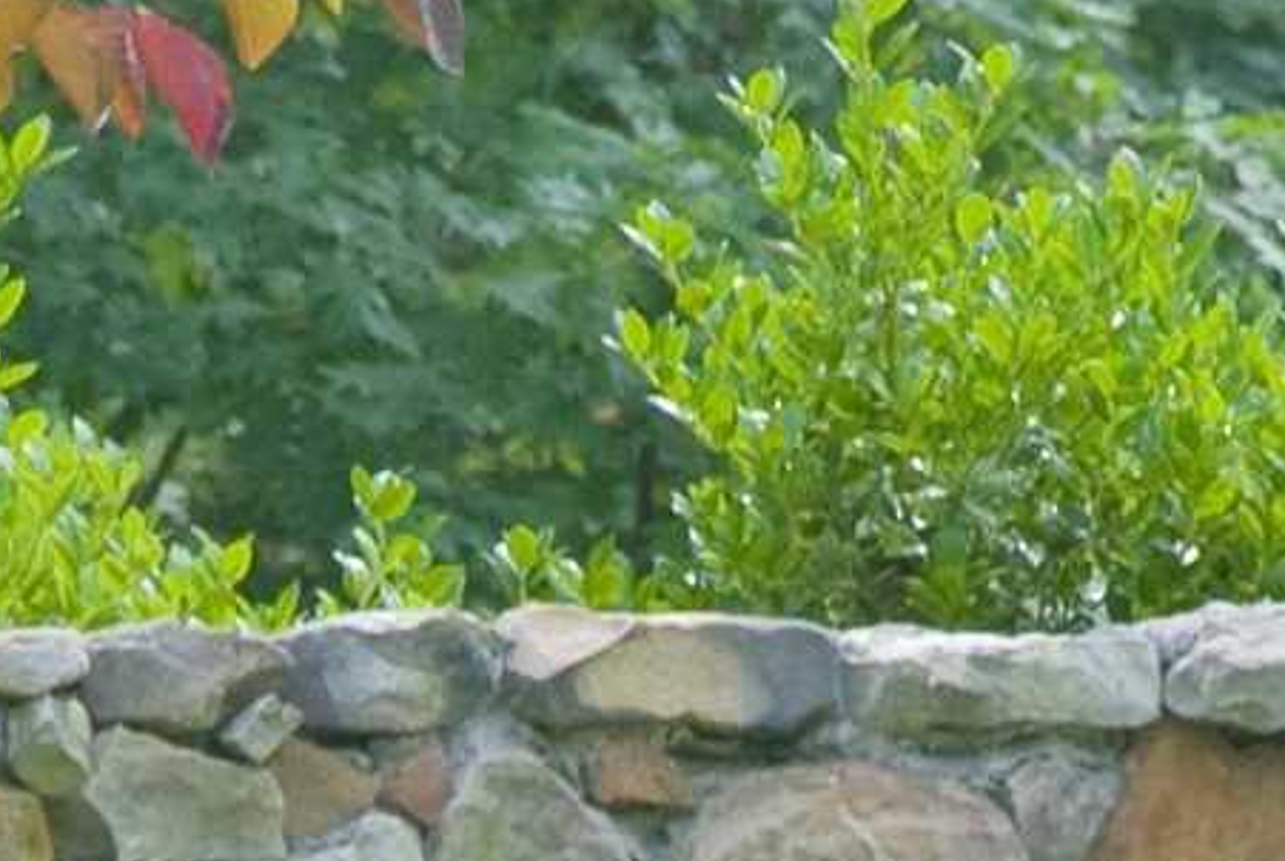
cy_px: 1531
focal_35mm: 1072
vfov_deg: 1.3
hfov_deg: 1.9
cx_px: 282
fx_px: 38328
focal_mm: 105
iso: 200
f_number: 5.6
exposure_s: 1/250
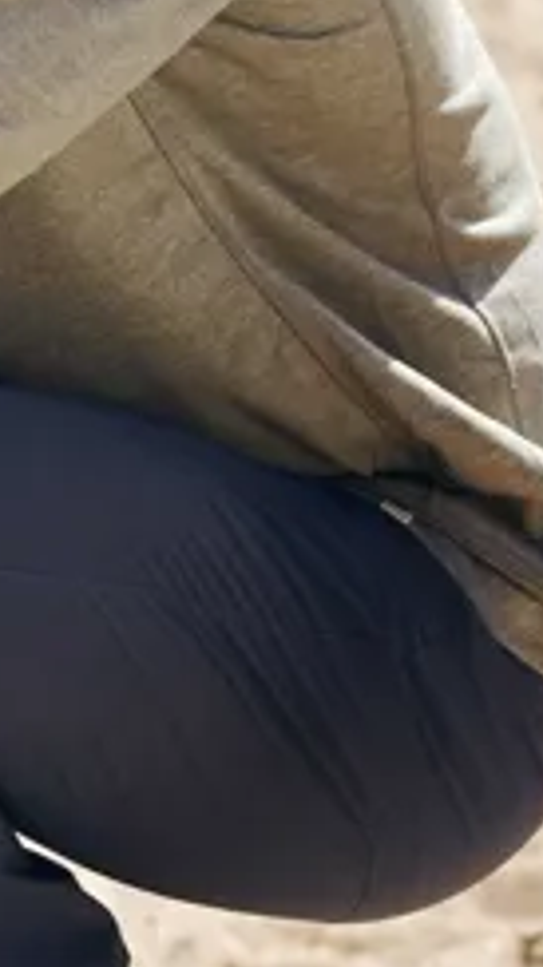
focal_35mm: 206
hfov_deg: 5.9
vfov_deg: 10.4
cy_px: 161
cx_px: -16
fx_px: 5280
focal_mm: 60
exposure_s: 1/320
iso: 80
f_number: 4.5
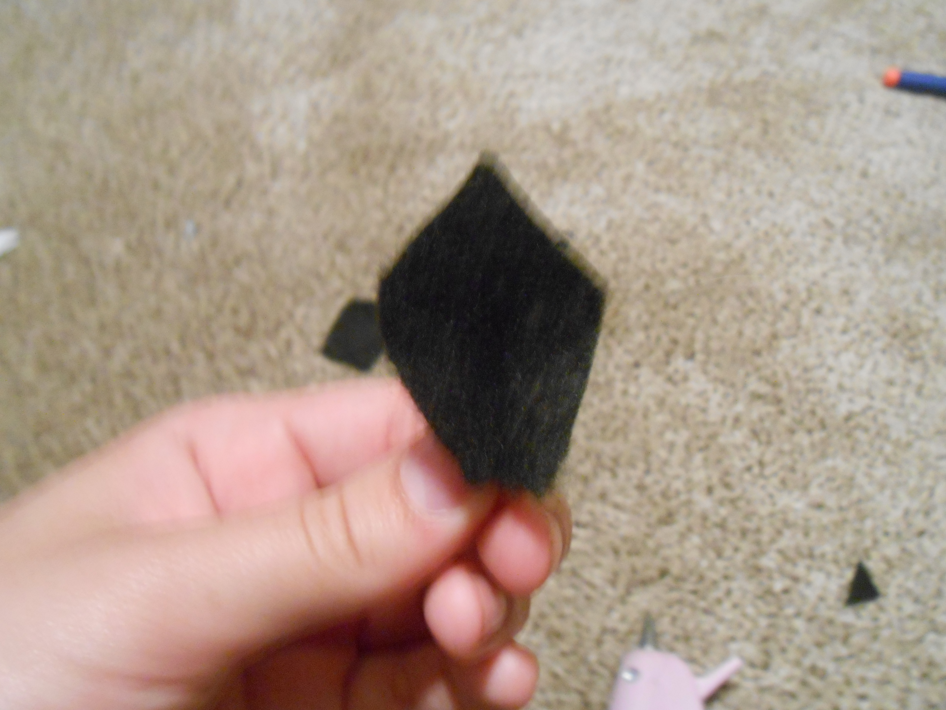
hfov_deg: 60.0
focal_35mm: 30
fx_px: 820
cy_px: 355
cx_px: 473
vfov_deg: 46.8
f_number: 3.8
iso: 800
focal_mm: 5.3
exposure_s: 1/5
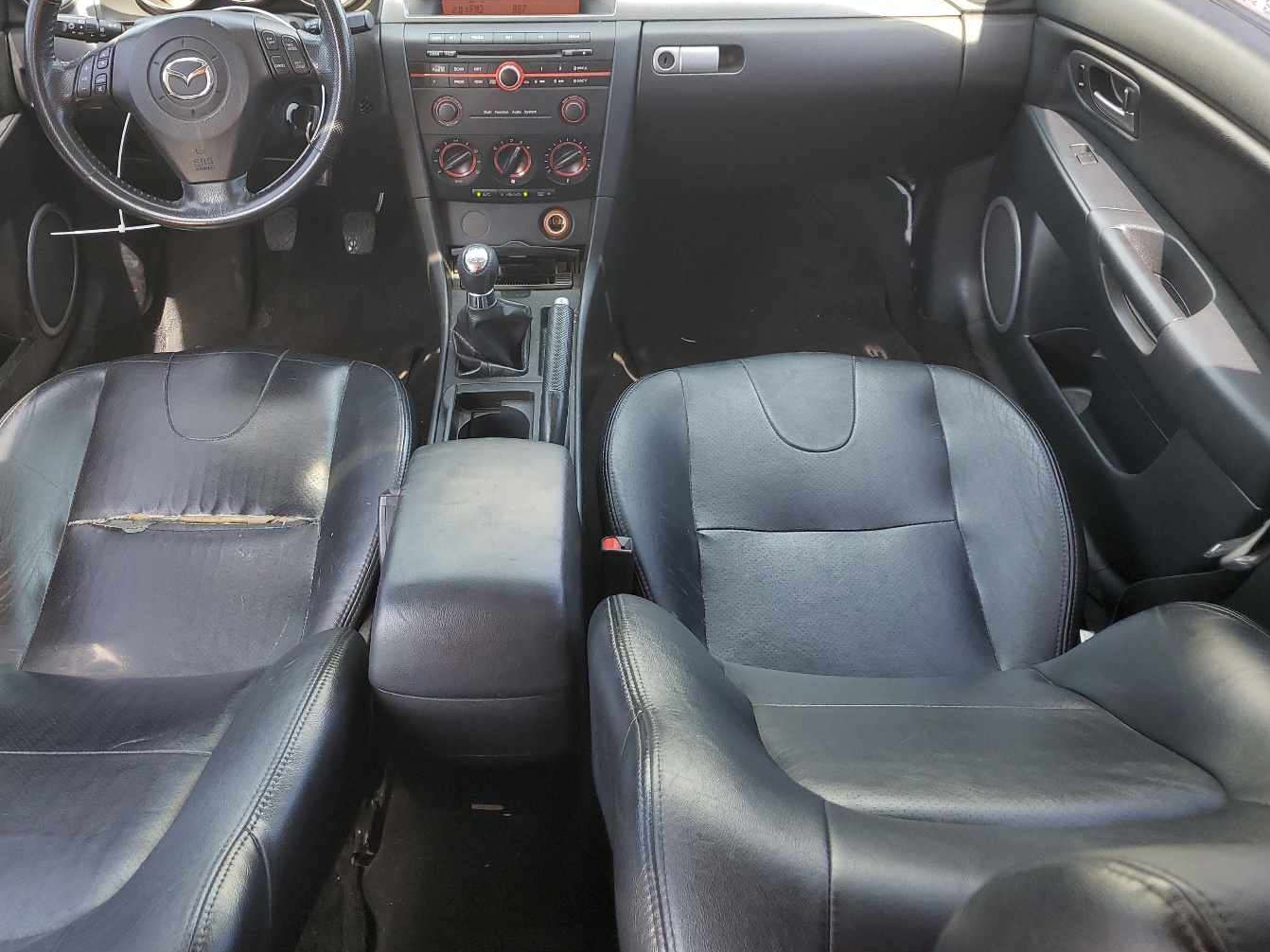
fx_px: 1137
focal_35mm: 31
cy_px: 391
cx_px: 530
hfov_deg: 58.0
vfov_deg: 45.2
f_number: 1.5
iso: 53
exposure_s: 1/50
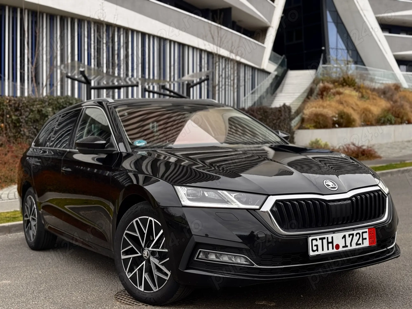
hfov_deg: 39.7
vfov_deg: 30.3
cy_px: 154
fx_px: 571
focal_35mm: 48
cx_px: 206
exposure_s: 1/433
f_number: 1.78
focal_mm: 6.76
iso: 64
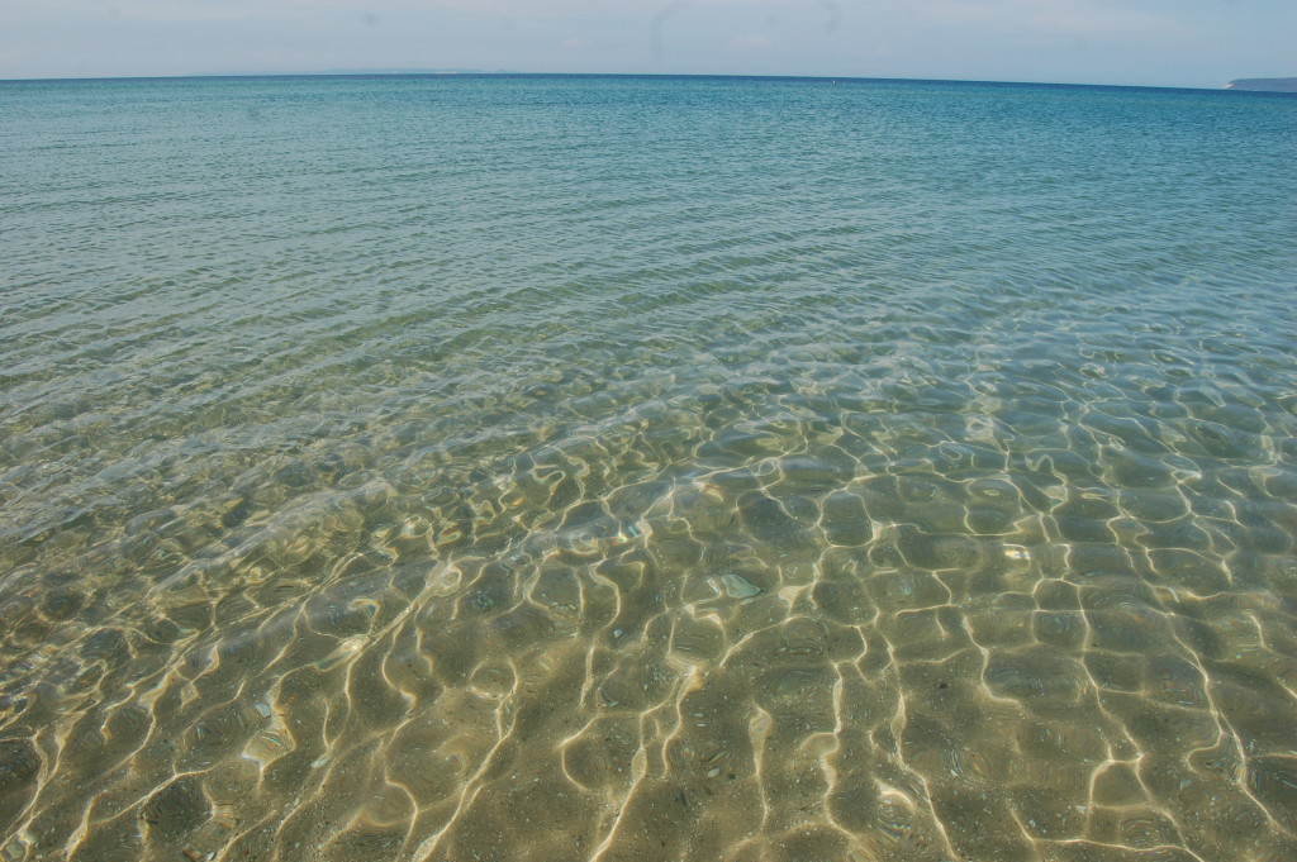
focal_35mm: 27
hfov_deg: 67.4
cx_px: 648
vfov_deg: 47.9
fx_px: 972
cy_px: 431
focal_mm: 18
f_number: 10
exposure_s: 1/400
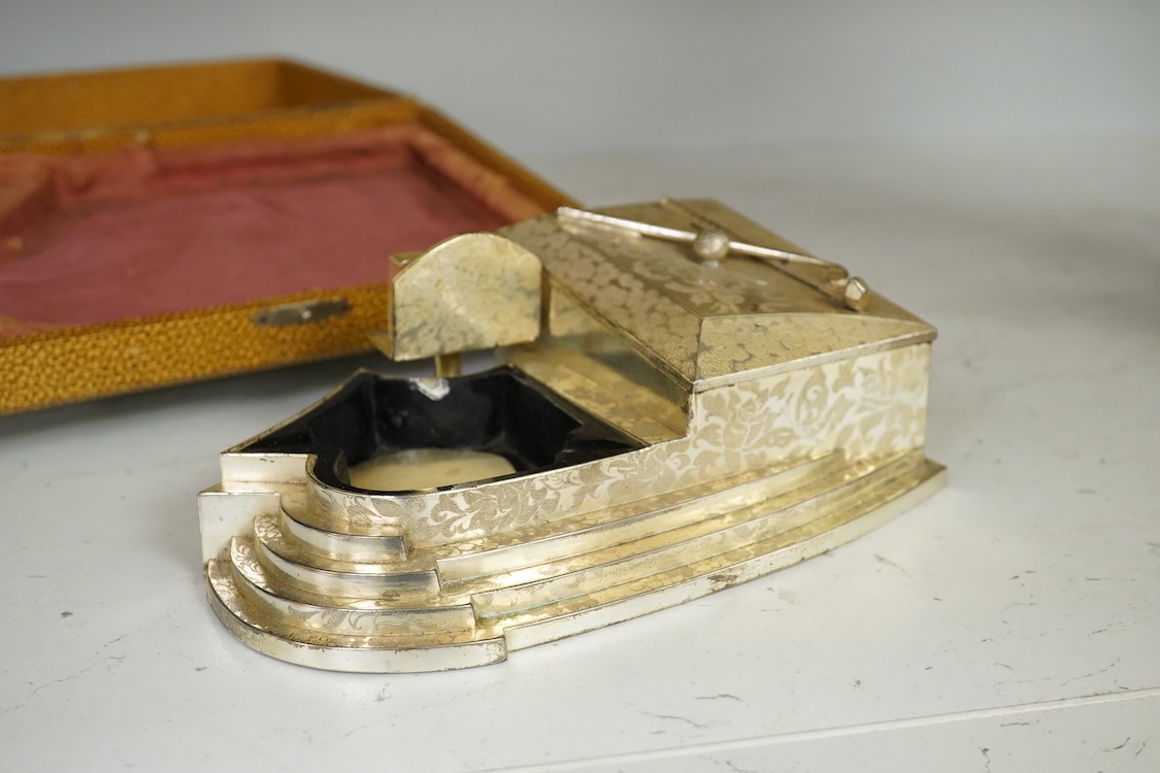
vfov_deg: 29.9
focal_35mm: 45
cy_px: 386
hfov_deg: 43.6
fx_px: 1450
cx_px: 580
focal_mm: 30
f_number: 9
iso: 2500
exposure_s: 1/160
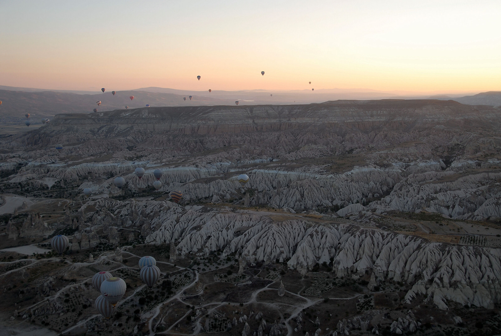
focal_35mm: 36
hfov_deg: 53.1
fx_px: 502
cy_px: 168
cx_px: 250
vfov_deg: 37.0
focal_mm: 24
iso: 200
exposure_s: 1/200
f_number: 4
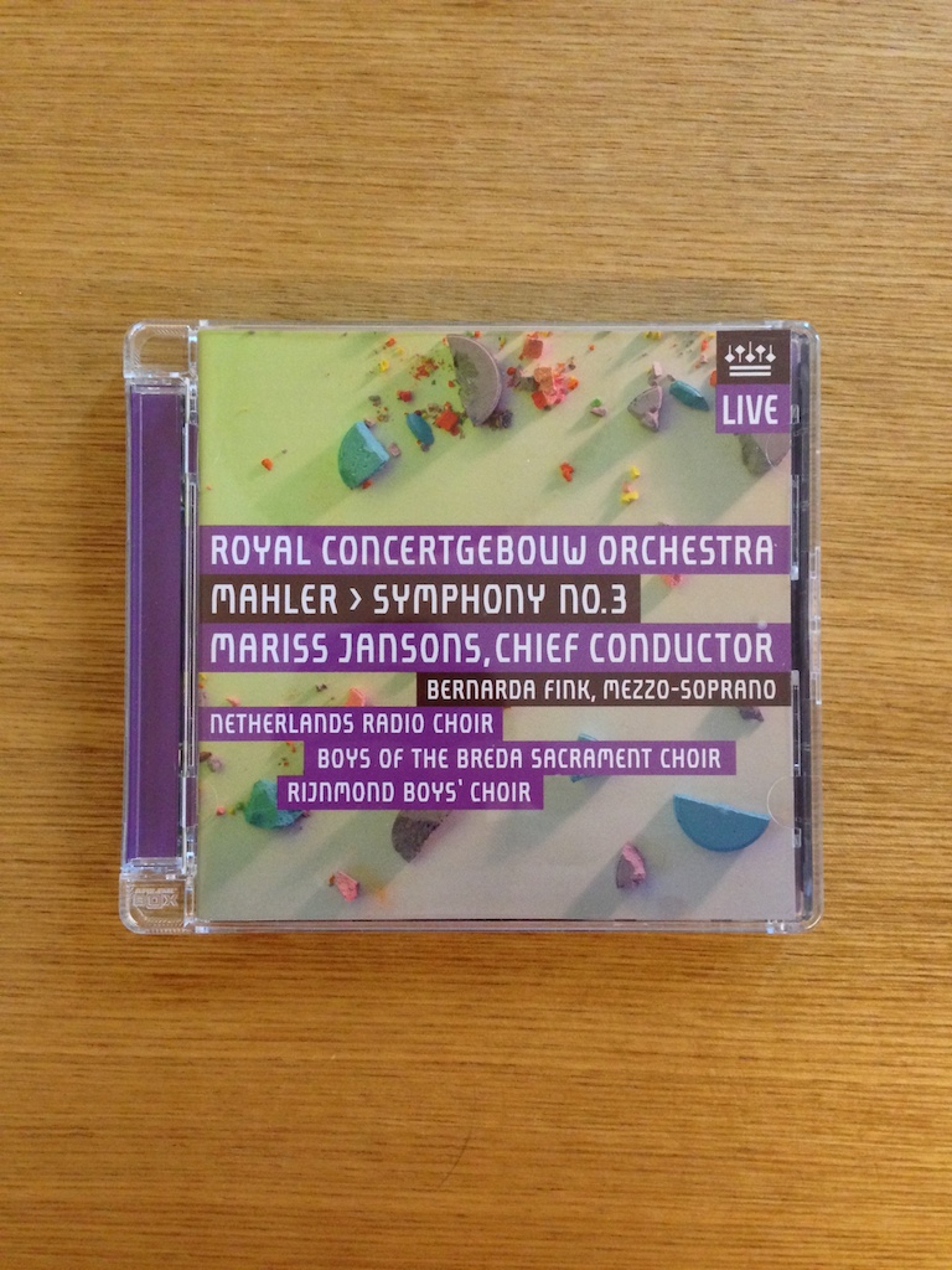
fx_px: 1210
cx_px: 476
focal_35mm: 33
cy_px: 635
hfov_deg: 42.9
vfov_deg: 55.4
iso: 400
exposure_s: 1/15
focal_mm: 4.12
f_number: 2.4
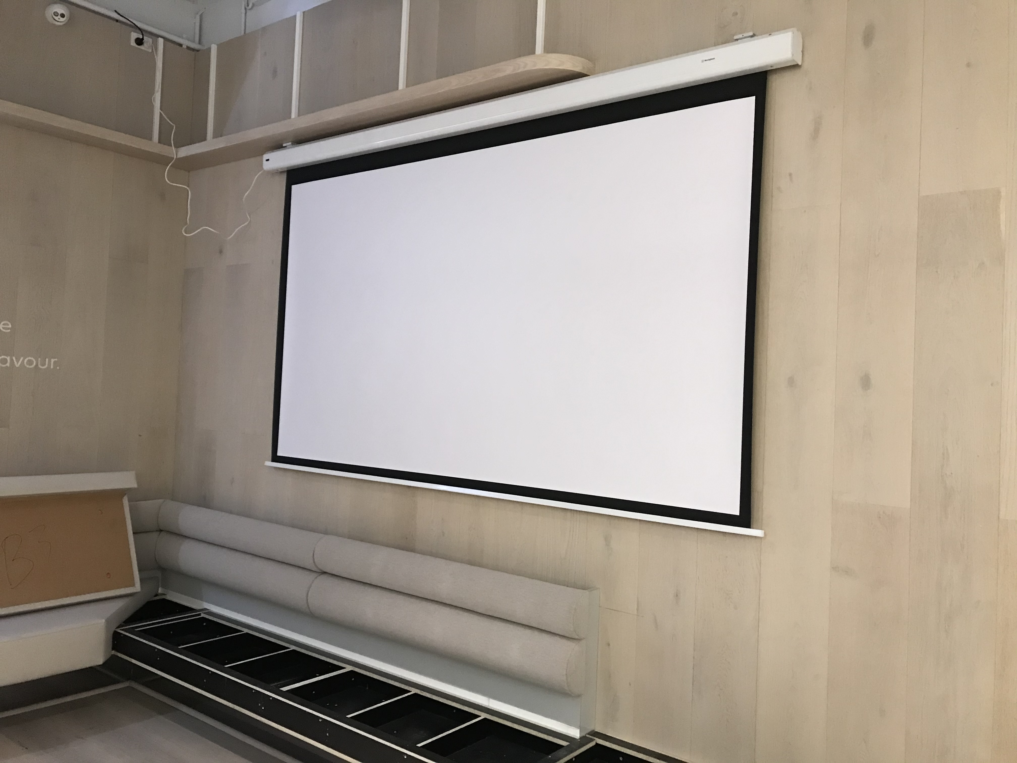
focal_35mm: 28
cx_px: 508
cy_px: 382
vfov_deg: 49.7
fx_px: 823
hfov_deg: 63.4
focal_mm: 3.99
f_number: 1.8
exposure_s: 1/16
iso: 80
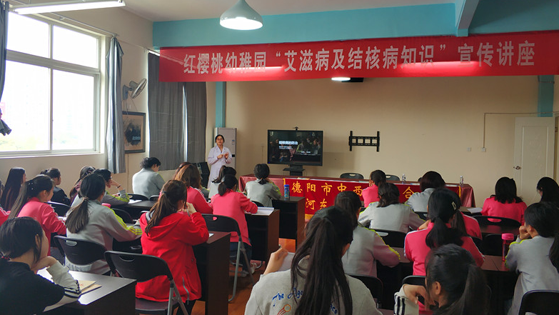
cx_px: 283
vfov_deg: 38.9
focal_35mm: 30
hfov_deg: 64.3
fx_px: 445
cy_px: 142
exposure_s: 1/50
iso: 307
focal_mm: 3.82
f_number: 1.8
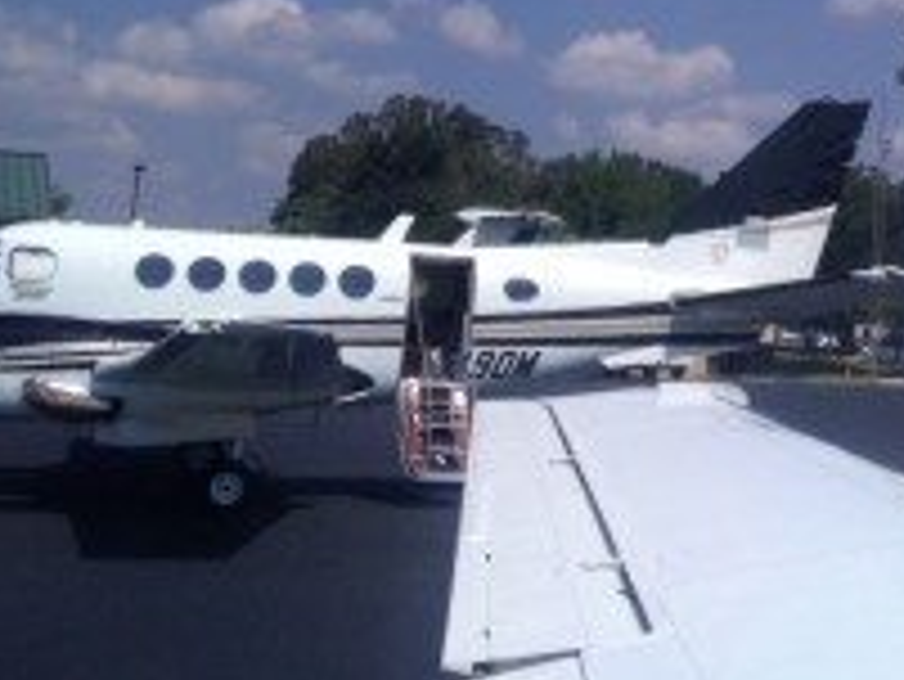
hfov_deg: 21.7
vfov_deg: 16.8
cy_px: 14
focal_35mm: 86
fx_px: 2247
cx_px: 956
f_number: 2.4
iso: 50
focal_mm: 4.28
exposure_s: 1/2304
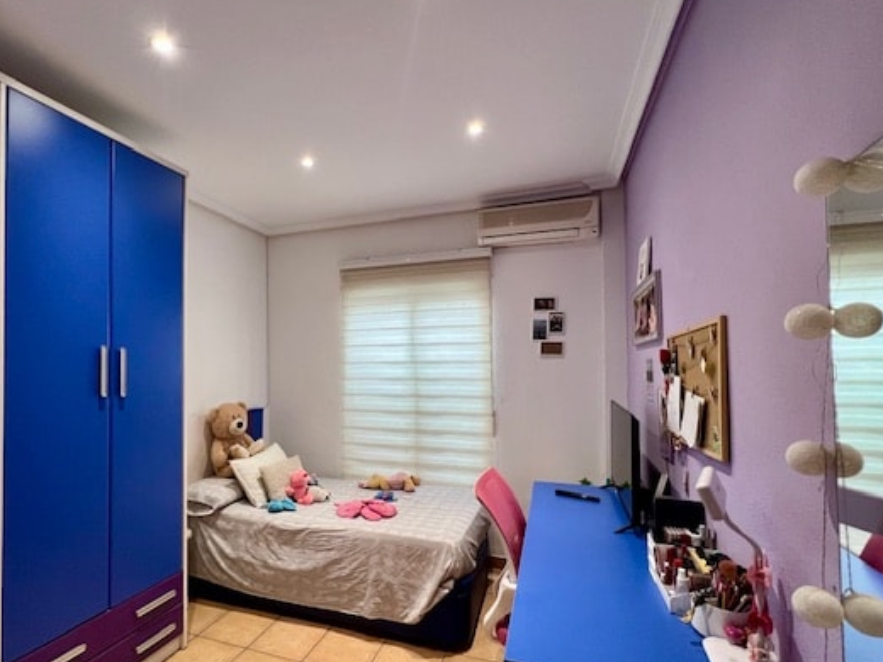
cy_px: 356
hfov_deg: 94.1
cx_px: 392
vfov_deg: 78.0
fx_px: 408
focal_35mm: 16
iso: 160
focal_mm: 1.57
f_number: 1.8
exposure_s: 1/99
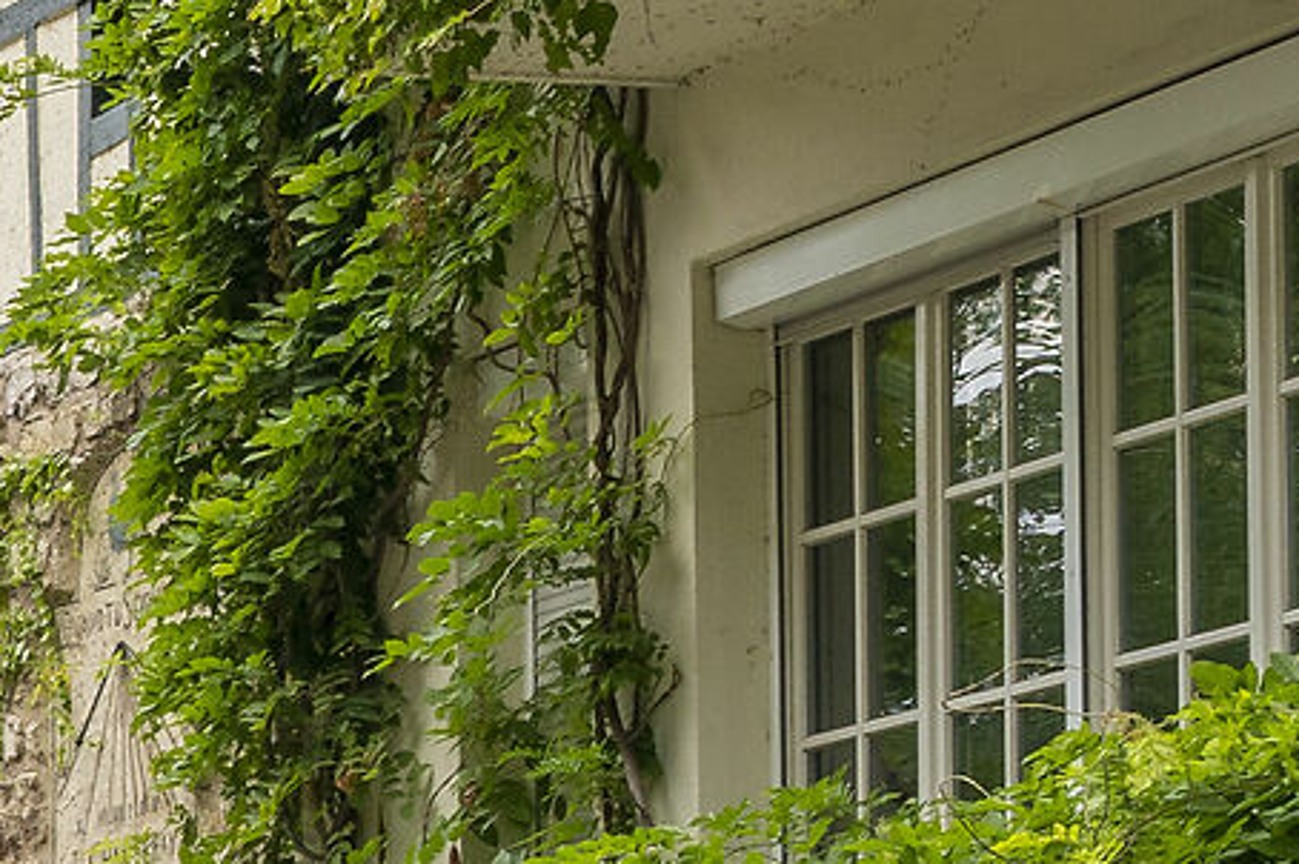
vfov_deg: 6.7
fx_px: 7247
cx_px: -1268
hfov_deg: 9.6
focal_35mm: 201
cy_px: 1553
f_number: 14
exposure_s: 1/40
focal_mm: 38
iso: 320
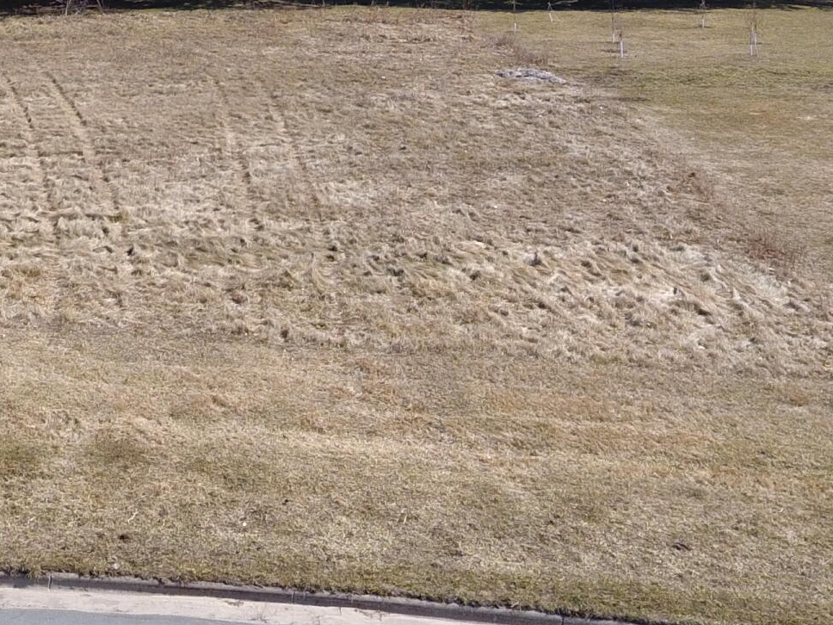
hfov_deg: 30.1
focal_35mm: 62
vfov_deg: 22.5
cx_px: 119
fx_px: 1492
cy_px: -29
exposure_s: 1/577
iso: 100
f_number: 2.8
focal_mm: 3.61
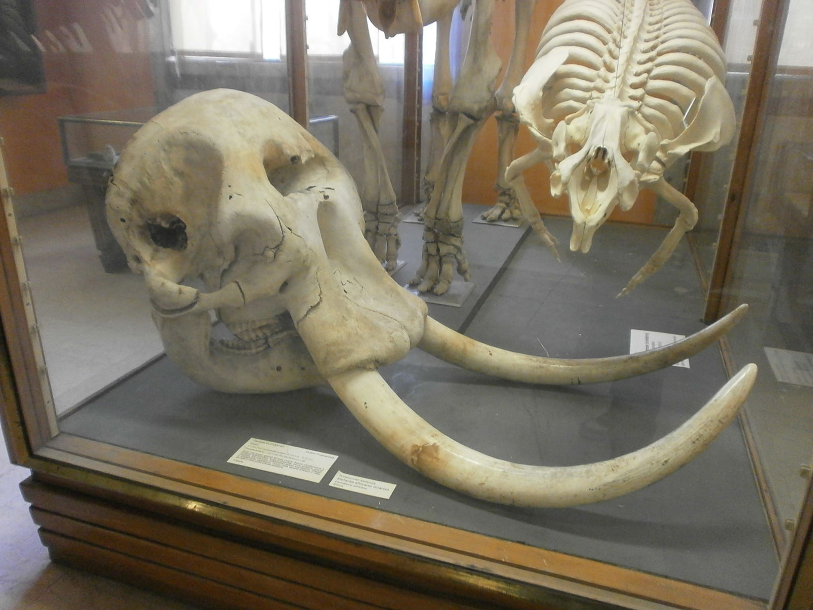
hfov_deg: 65.3
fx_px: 634
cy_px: 305
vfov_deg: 51.4
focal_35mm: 27
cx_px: 406
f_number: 2.9
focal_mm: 4.8
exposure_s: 1/15
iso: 400
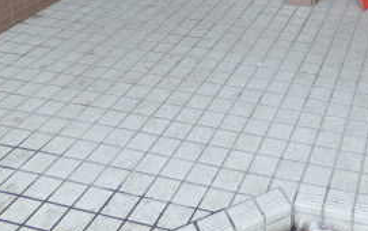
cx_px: 311
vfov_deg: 22.4
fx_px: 502
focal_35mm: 50
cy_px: -90
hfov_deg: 38.3
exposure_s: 1/125
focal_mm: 3.58
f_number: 2.8
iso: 100
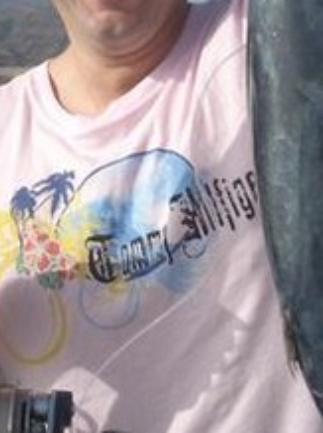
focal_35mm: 107
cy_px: 183
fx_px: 1334
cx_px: 220
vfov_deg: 18.4
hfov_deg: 13.8
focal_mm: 6.2
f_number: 5.6
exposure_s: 1/297
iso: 64
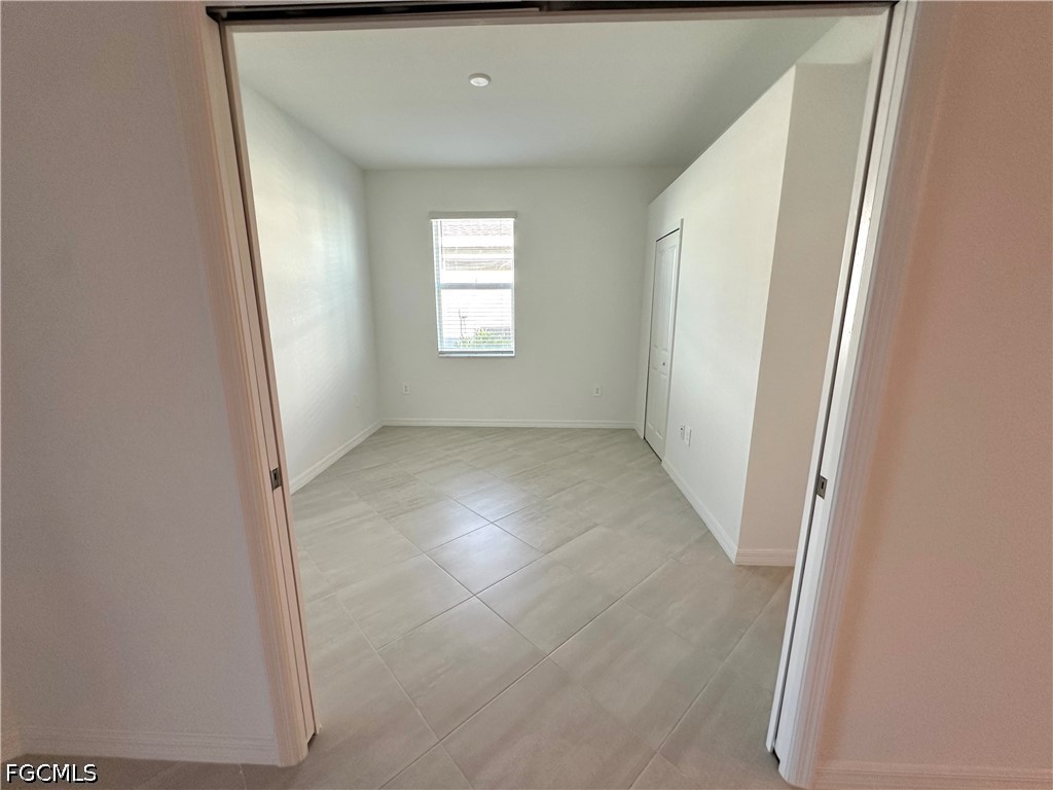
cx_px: 526
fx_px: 426
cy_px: 395
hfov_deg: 102.1
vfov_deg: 85.7
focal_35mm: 14
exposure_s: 1/120
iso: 160
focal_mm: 2.22
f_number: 2.2
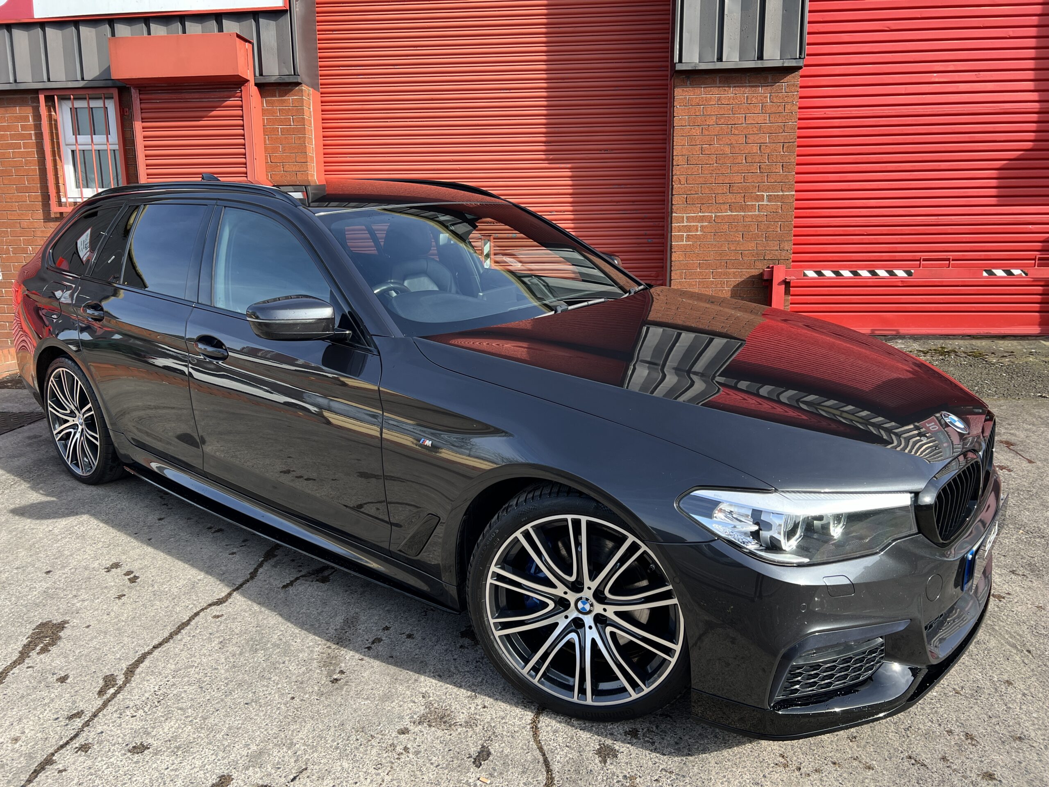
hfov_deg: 67.3
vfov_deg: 53.1
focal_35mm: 26
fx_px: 788
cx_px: 524
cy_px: 394
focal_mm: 5.7
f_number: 1.5
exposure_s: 1/1009
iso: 50
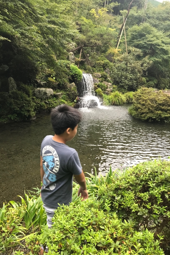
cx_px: 75
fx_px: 212
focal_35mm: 30
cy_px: 129
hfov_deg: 43.5
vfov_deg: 61.9
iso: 25
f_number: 1.8
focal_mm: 3.99
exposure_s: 1/120
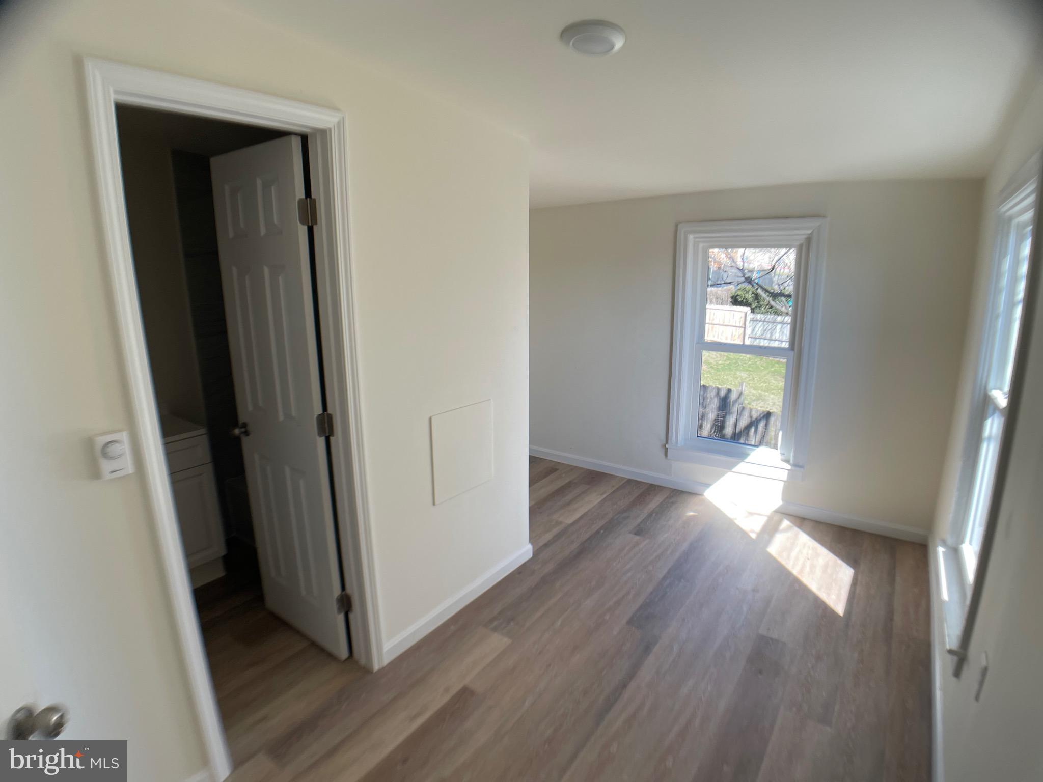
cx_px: 522
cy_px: 391
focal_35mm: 26
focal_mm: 4.2
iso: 32
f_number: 1.6
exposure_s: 1/177
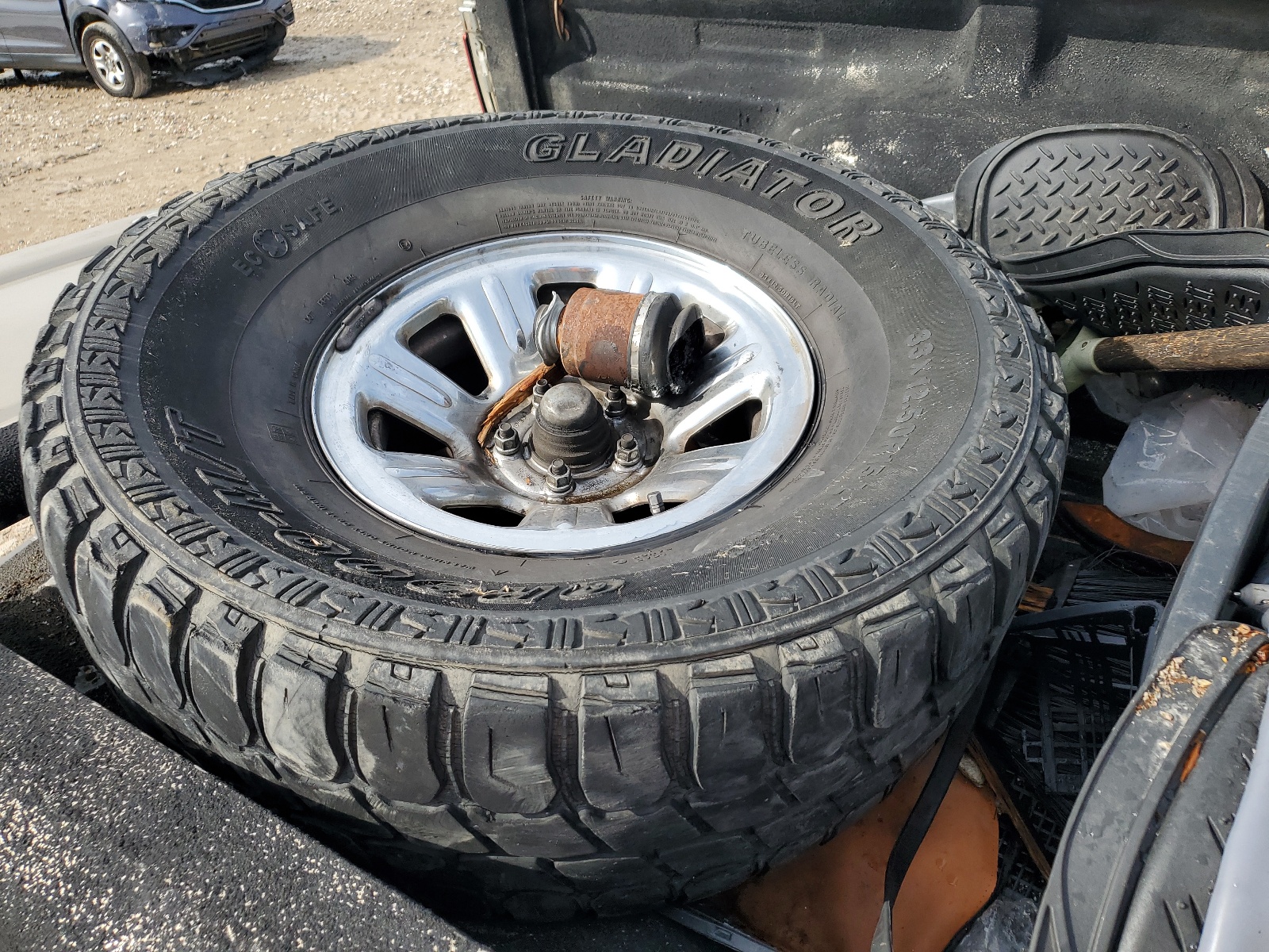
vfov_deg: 53.1
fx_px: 953
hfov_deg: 67.3
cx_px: 634
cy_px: 476
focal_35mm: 26
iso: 50
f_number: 1.5
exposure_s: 1/1667
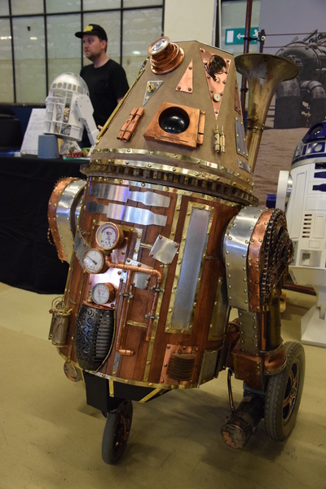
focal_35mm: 33
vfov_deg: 57.2
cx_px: 163
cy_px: 244
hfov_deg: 40.0
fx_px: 448
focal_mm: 22
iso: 3200
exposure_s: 1/60
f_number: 3.8
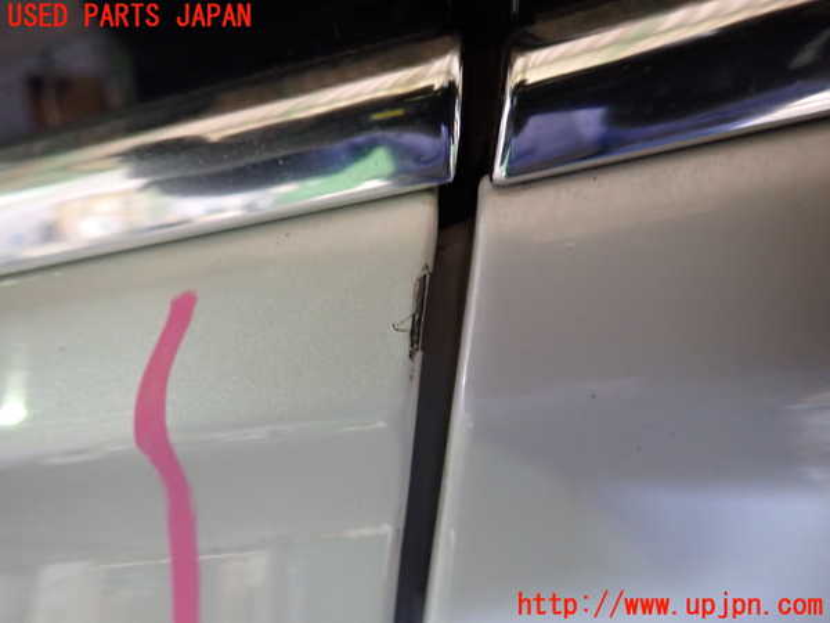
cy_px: 312
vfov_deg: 54.9
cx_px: 415
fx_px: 599
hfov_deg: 69.4
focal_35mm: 25
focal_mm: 4.5
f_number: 2
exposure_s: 1/30
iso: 500
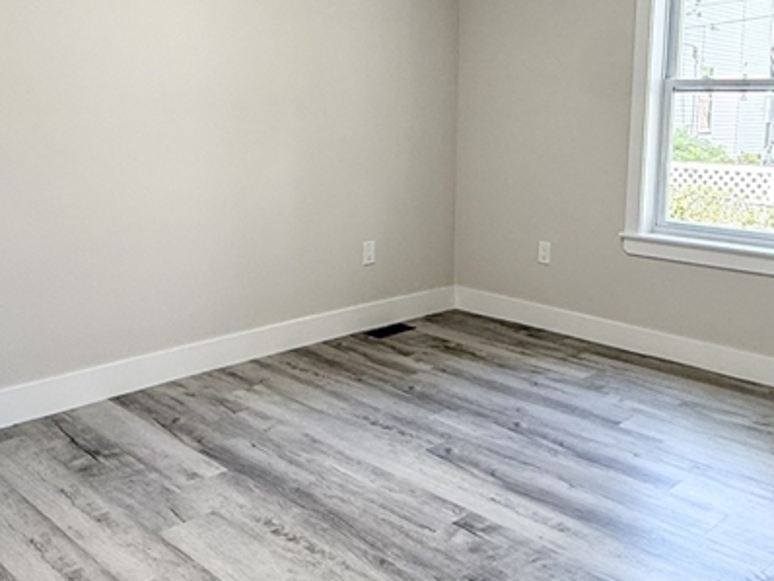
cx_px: 473
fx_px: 805
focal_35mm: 36
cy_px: 227
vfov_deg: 39.5
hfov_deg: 50.9
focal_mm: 2.22
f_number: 2.2
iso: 125
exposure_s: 1/120
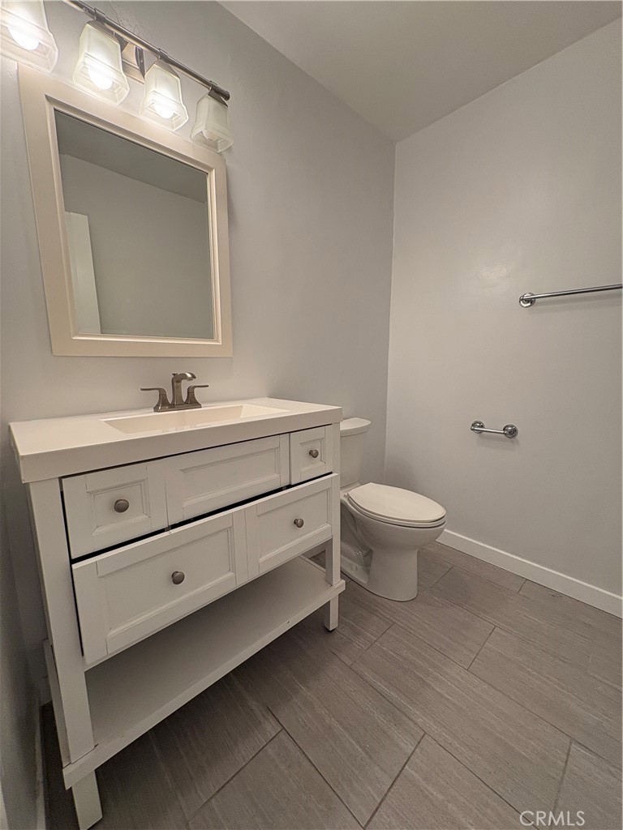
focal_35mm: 14
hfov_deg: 85.7
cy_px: 415
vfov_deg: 102.1
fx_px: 336
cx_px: 312
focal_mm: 2.22
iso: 160
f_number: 2.2
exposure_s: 1/120
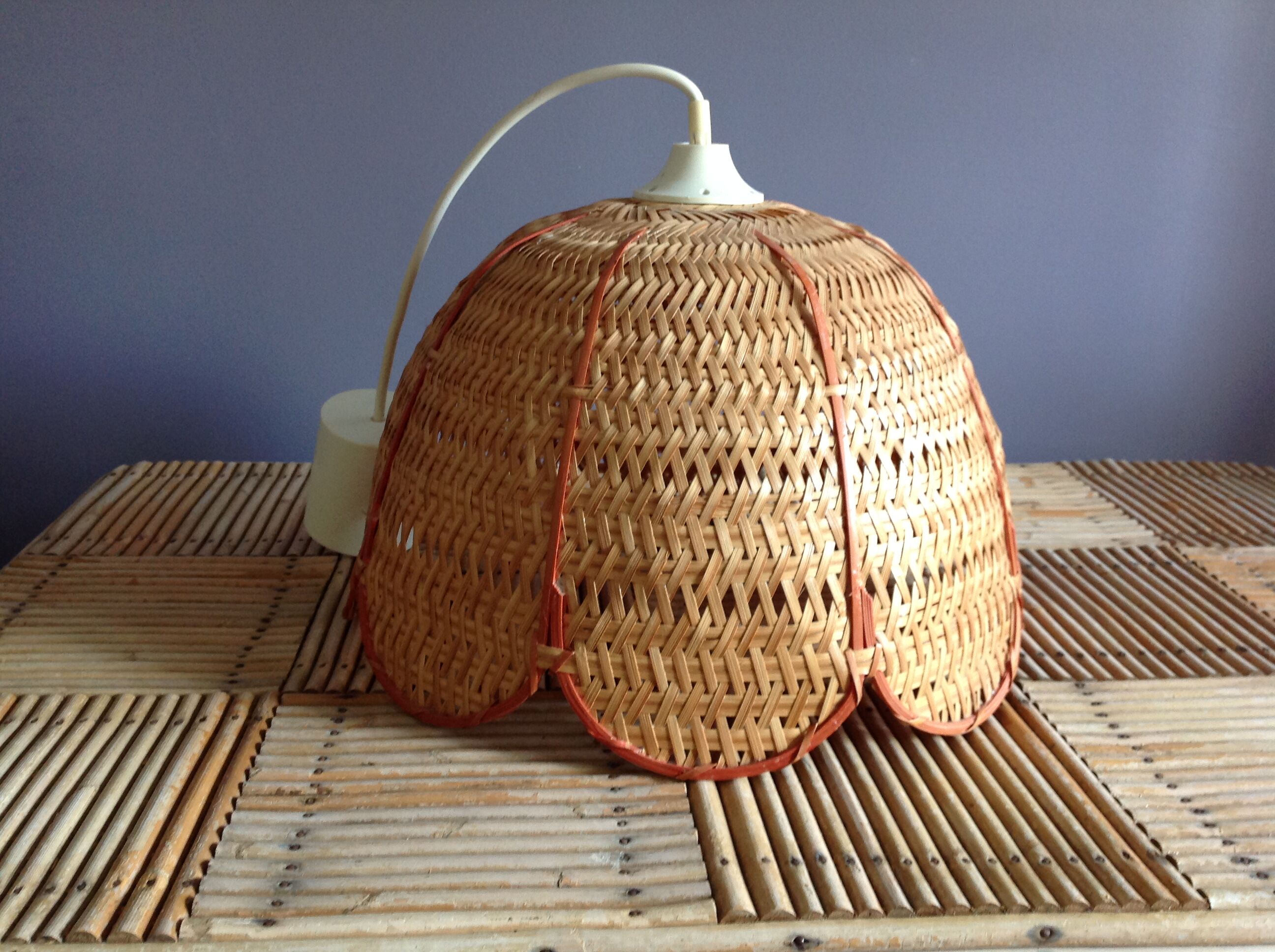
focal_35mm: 35
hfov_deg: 52.7
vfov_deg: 40.6
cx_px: 638
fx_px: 1287
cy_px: 476
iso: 100
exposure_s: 1/15
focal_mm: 4.28
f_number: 2.4
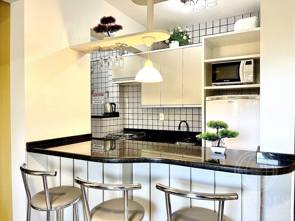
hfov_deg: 69.4
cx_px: 148
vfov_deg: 54.9
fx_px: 213
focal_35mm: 25
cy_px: 110
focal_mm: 5.1
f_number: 1.6
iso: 160
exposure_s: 1/60
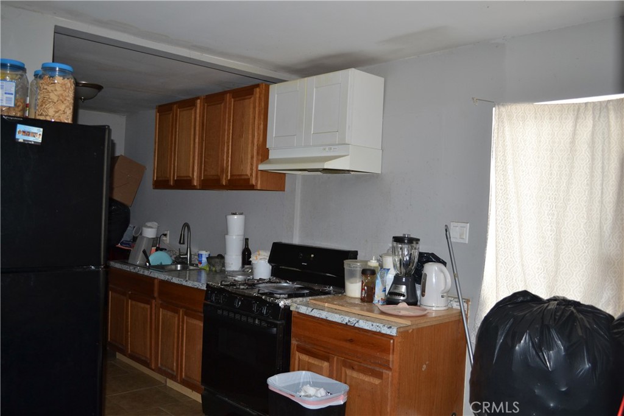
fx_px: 520
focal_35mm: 30
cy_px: 208
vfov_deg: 43.6
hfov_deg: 61.9
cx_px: 312
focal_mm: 20
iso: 400
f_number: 3.8
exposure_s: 1/60
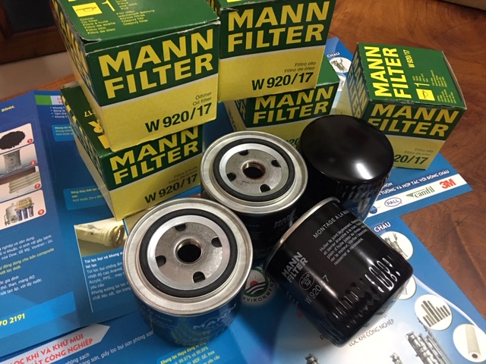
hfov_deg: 61.7
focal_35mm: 29
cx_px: 243
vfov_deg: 48.2
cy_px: 182
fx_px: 407
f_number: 2.2
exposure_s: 1/10
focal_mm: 4.15
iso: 100
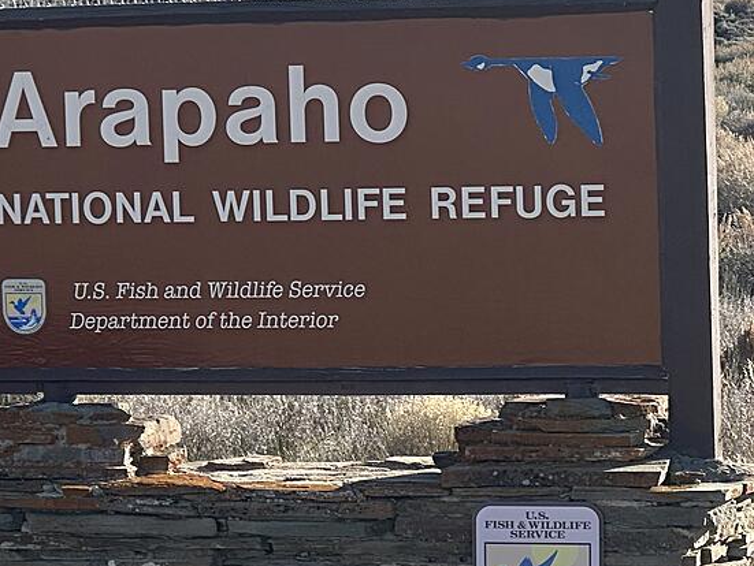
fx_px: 3117
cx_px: 339
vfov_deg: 10.4
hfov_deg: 13.8
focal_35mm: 143
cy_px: 302
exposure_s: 1/677
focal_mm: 9
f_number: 2.8
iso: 32
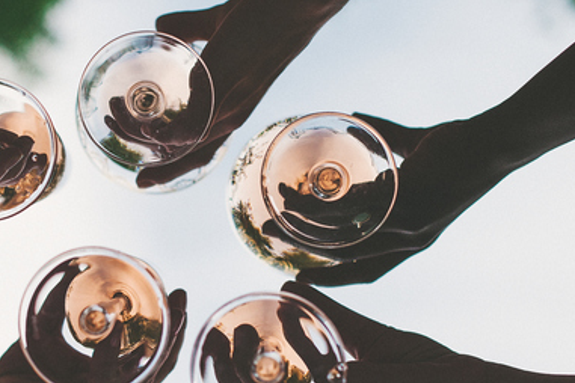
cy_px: 203
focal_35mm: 95
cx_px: 145
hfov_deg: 21.3
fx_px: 1517
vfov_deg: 14.4
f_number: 2.5
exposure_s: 1/2500
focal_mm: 50
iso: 200
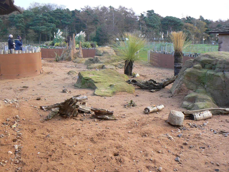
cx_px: 114
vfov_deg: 39.7
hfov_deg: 51.4
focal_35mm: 36
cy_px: 86
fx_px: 238
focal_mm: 6
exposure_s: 1/100
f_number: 4
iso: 80
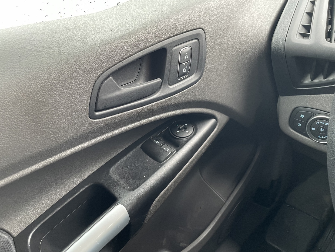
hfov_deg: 67.3
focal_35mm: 26
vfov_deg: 53.1
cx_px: 168
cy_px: 126
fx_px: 252
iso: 200
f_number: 1.6
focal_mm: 4.2
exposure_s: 1/60
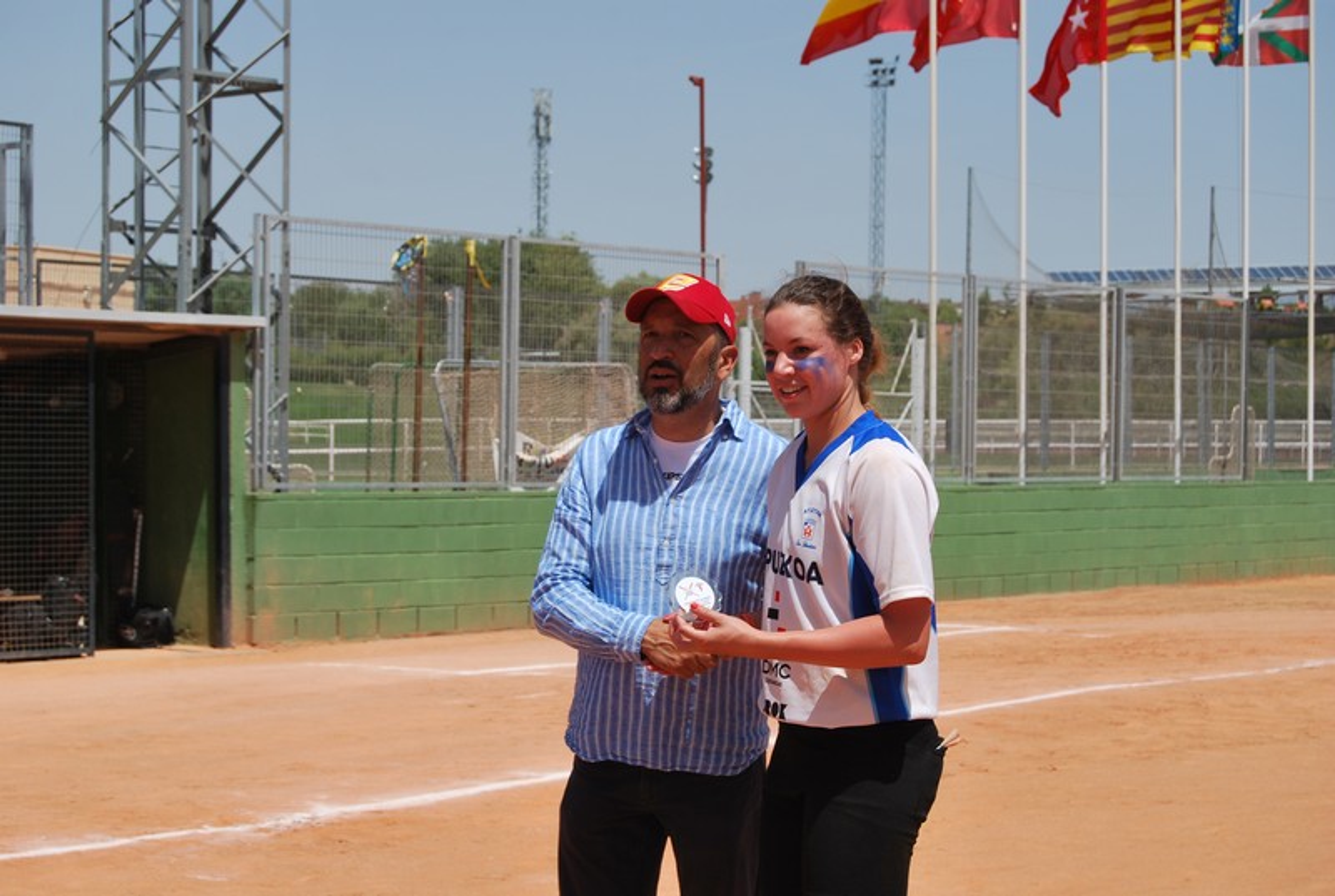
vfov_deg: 18.3
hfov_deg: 26.9
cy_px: 448
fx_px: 2787
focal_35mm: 75
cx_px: 668
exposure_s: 1/320
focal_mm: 50
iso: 100
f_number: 9
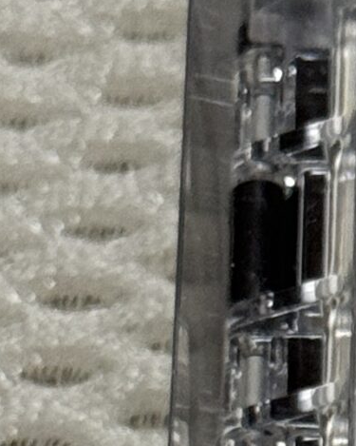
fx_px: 3373
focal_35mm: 256
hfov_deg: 5.8
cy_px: 712
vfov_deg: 7.4
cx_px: 833
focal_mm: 6.76
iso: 250
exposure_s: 1/60
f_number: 1.78
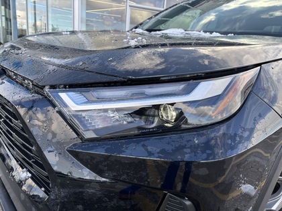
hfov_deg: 67.3
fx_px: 212
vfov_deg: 53.1
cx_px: 141
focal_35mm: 26
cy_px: 106
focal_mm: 5.96
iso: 50
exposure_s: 1/498
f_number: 1.6
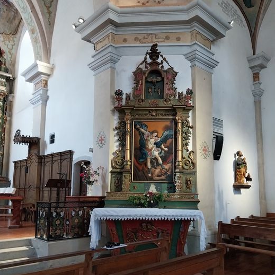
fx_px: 279
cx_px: 139
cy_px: 156
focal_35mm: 31
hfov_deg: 52.5
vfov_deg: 52.4
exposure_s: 1/33.3
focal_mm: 4
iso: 400
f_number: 1.8
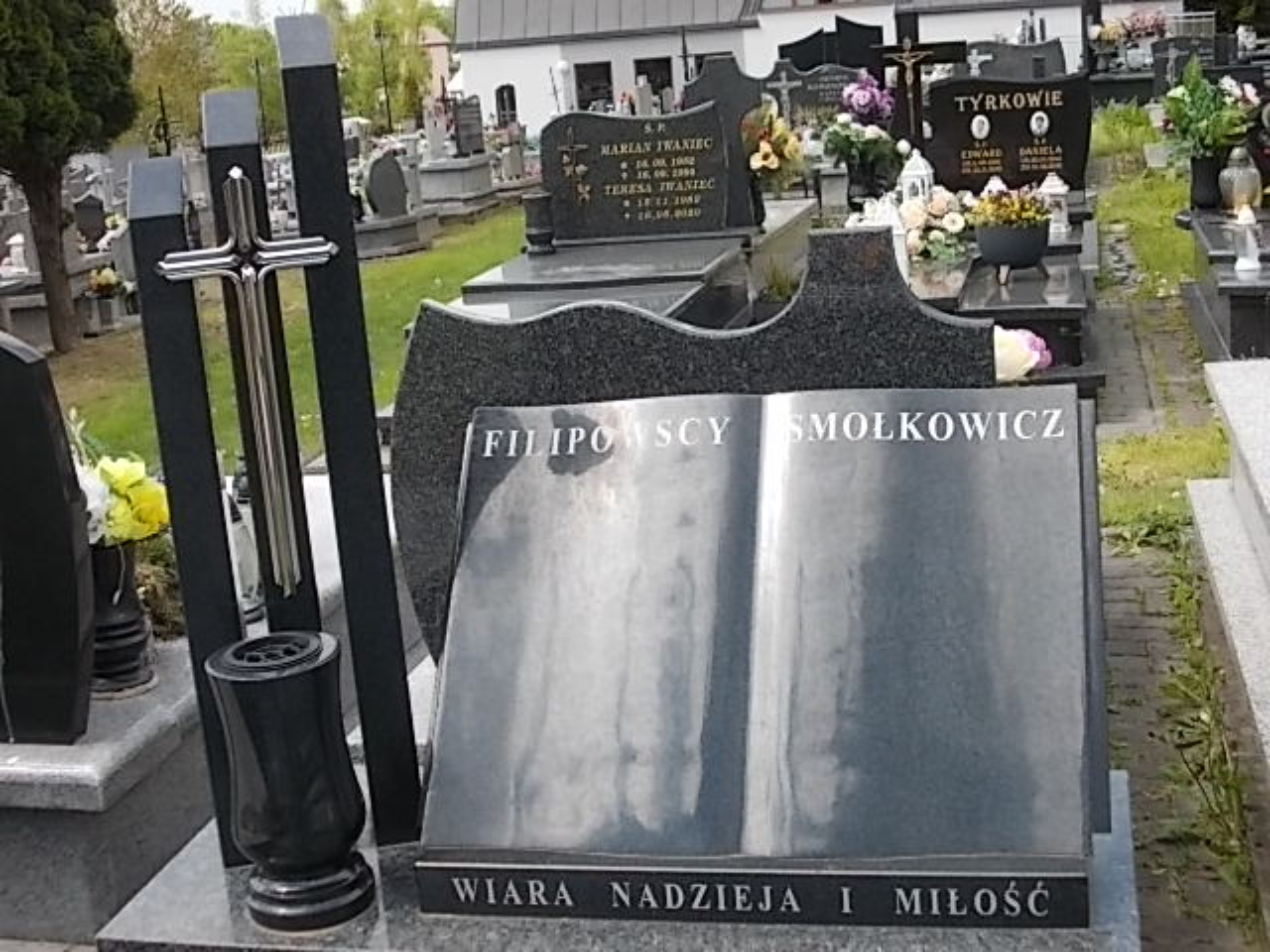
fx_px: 1871
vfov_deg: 28.6
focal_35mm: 51
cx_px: 635
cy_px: 476
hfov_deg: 37.5
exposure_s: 1/320
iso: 80
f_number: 3.6
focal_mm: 7.2
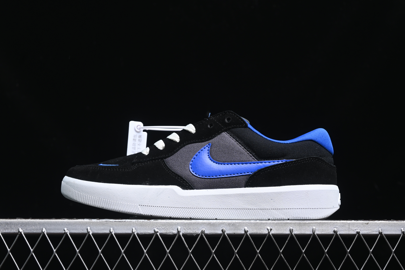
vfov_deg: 18.2
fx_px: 844
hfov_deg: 27.0
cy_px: 135
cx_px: 202
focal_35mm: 75
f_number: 6.3
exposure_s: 1/50
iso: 160
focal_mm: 50
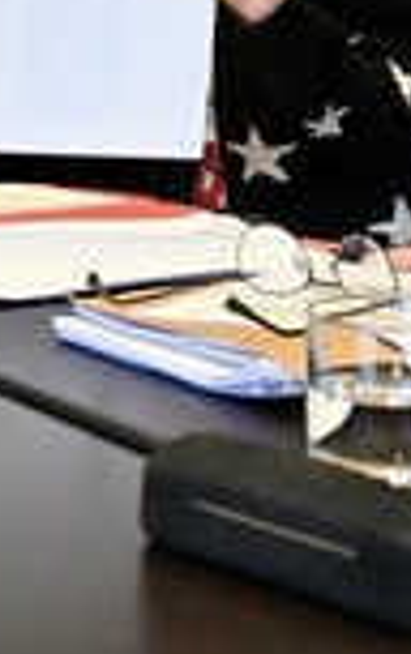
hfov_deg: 12.9
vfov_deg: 19.5
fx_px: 1819
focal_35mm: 102
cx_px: 191
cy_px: -85
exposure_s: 1/160
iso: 10000
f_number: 6.3
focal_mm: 28.5
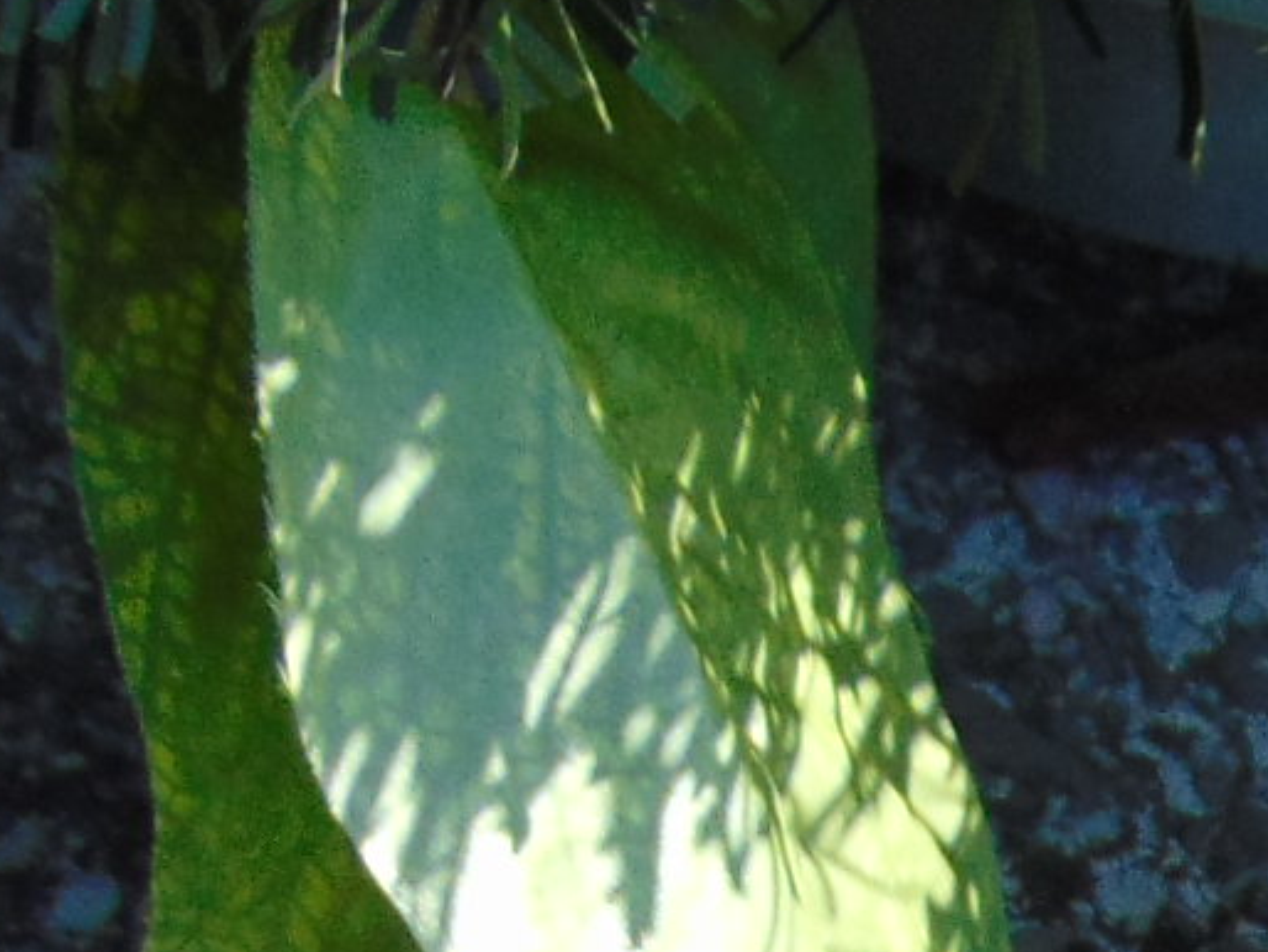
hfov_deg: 14.9
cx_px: 1663
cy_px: 2262
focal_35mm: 126
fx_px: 4618
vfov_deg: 10.3
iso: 80
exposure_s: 1/640
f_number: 3
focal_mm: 4.5
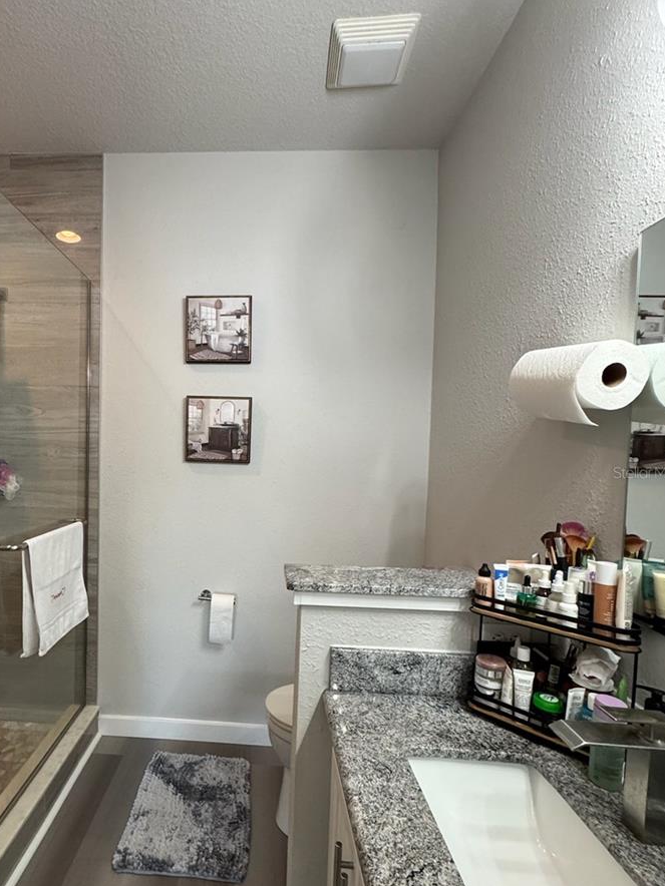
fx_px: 487
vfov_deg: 84.6
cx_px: 233
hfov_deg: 67.2
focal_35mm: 19
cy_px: 472
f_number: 2.2
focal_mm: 2.22
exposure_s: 1/120
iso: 320
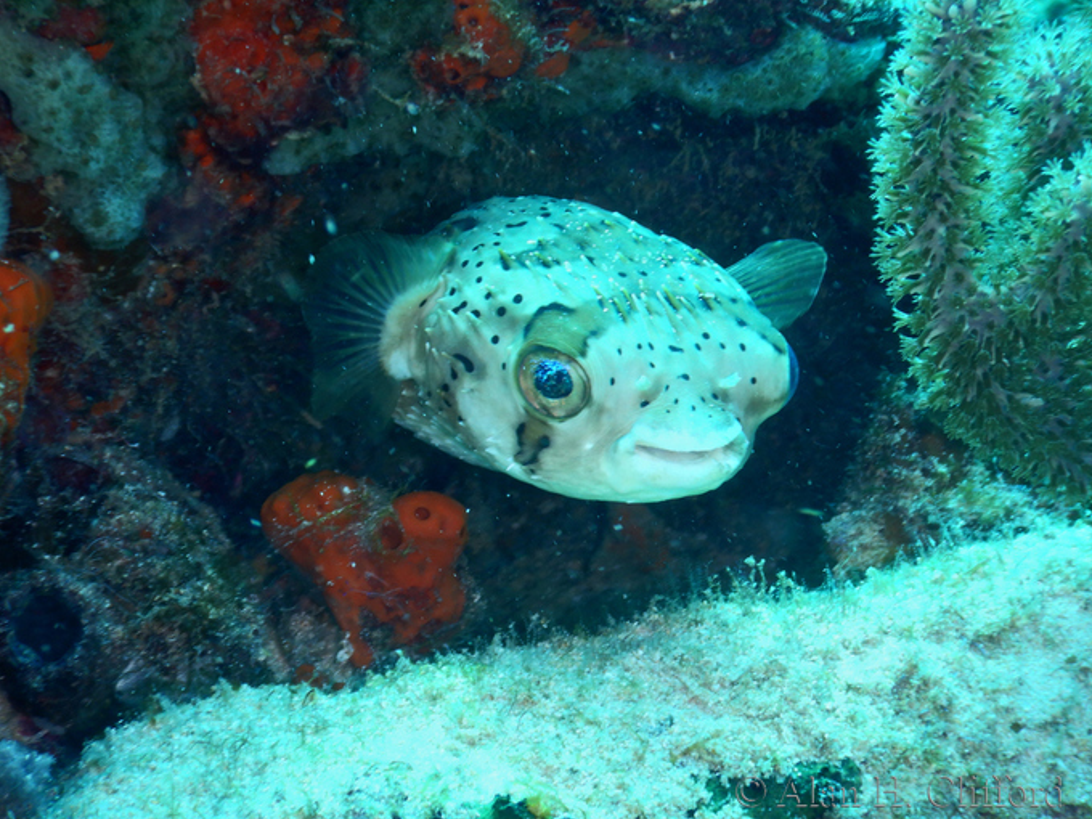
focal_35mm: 69
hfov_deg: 28.2
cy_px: 409
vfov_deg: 21.3
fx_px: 2177
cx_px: 549
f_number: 4.5
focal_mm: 12
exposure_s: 1/60
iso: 125
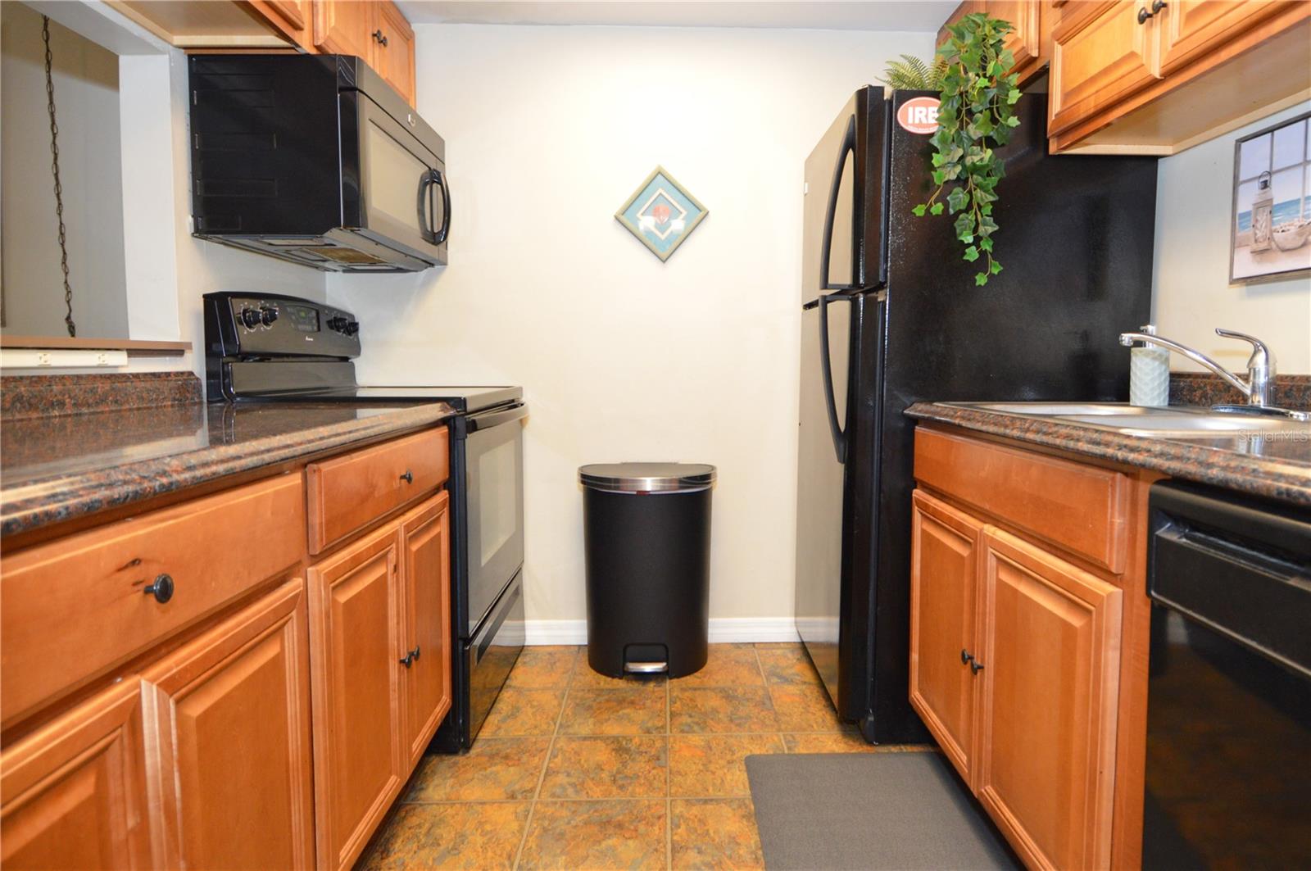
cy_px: 436
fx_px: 655
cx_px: 656
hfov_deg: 90.1
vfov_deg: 67.3
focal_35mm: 18
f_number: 4
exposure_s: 1/60
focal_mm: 12
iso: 900
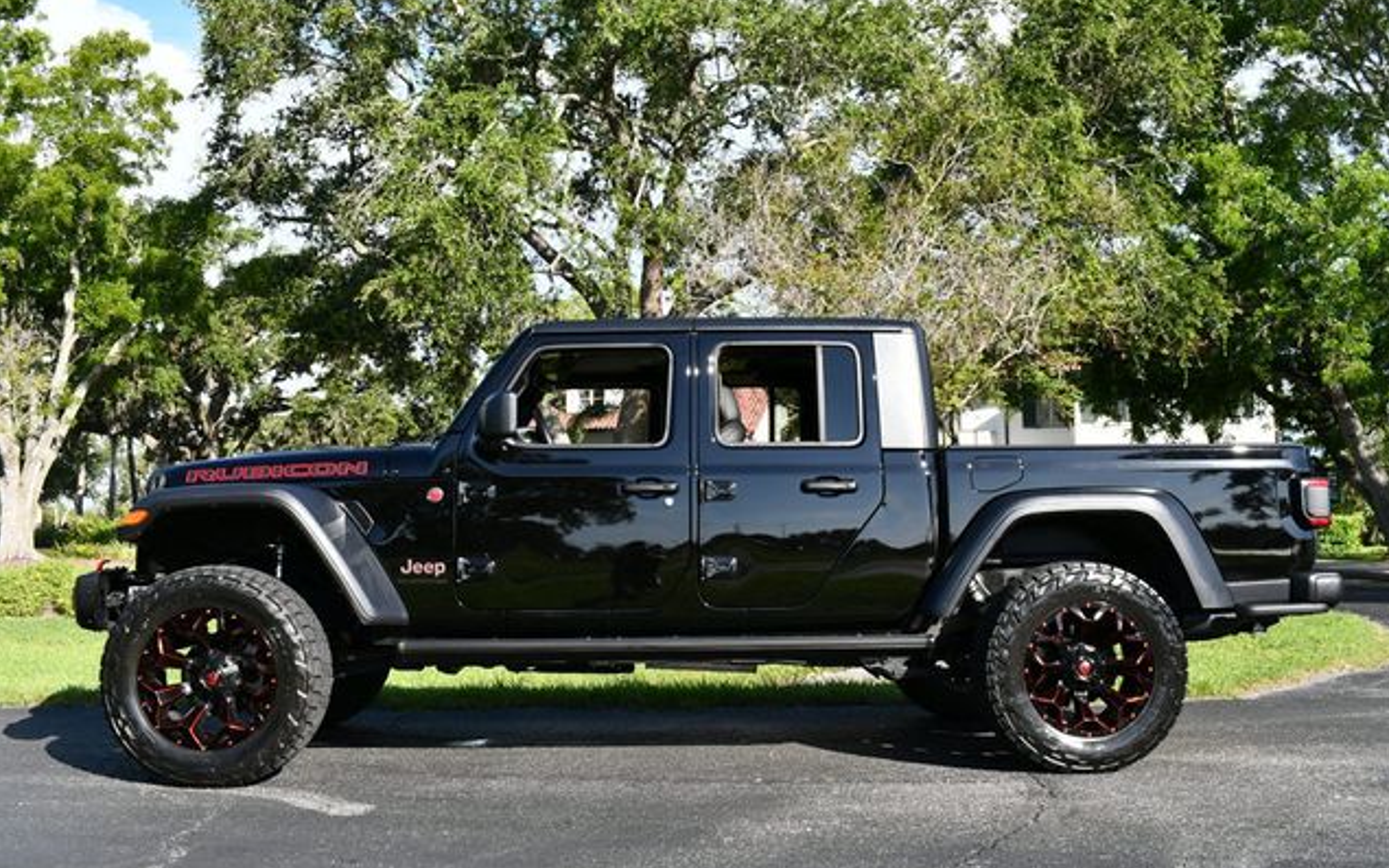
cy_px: 411
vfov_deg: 34.4
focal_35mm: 37
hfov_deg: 52.7
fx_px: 1401
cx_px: 698
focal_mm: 18
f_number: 8
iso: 180
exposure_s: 1/250
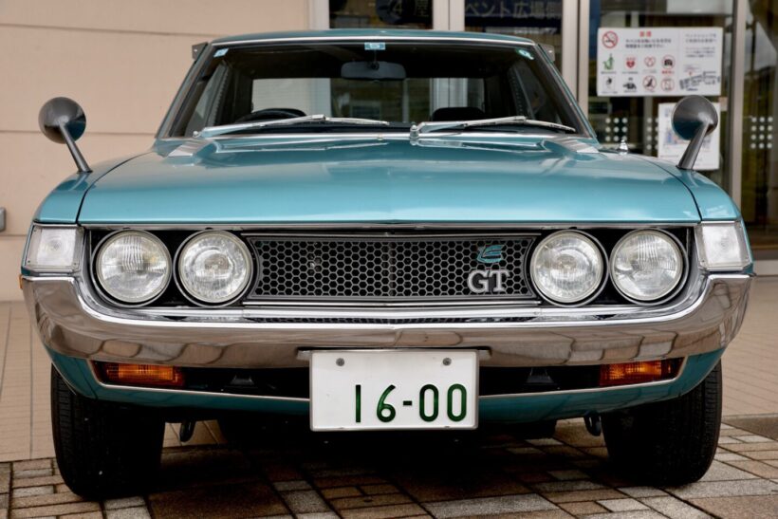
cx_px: 389
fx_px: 1254
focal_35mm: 58
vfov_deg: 23.4
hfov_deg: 34.5
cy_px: 260
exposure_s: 1/200
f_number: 8
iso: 200
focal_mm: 58
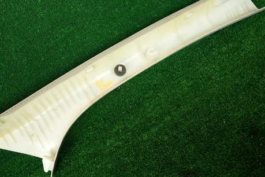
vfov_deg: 38.9
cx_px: 109
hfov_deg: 55.5
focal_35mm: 34
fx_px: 250
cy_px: 84
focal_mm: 4.5
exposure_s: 1/100
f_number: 2
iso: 100
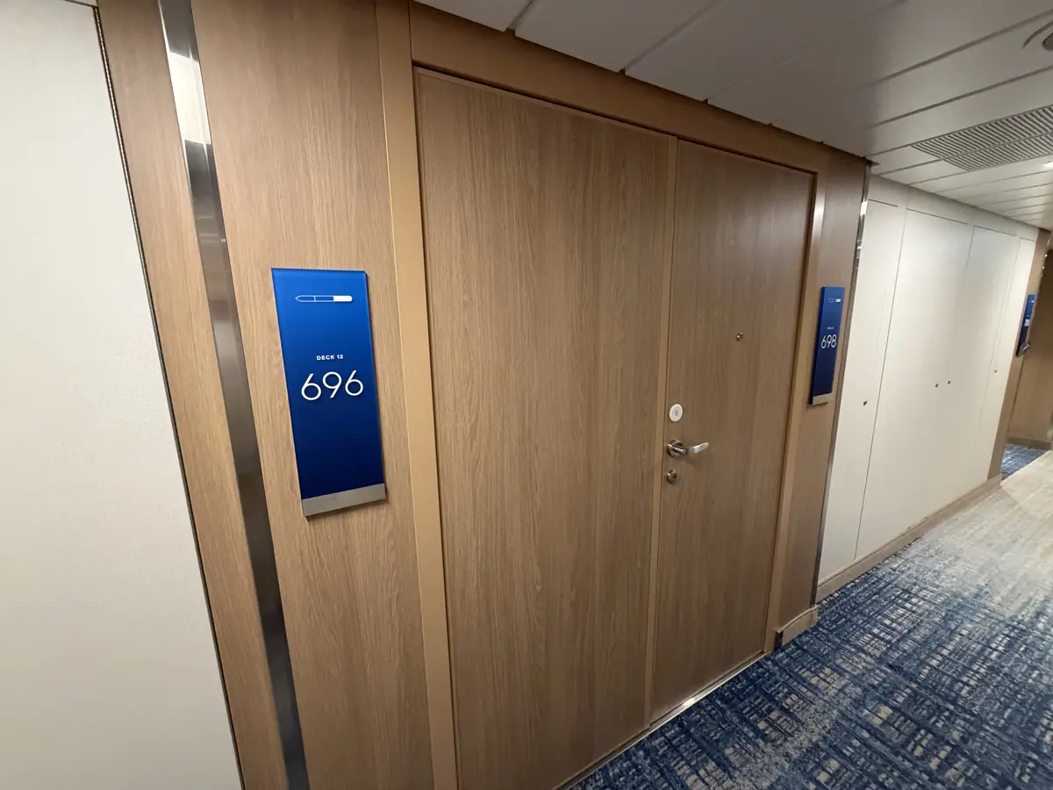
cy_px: 395
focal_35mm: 14
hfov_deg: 102.1
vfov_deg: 85.7
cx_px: 526
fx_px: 426
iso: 640
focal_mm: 2.22
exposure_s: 1/60
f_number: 2.2
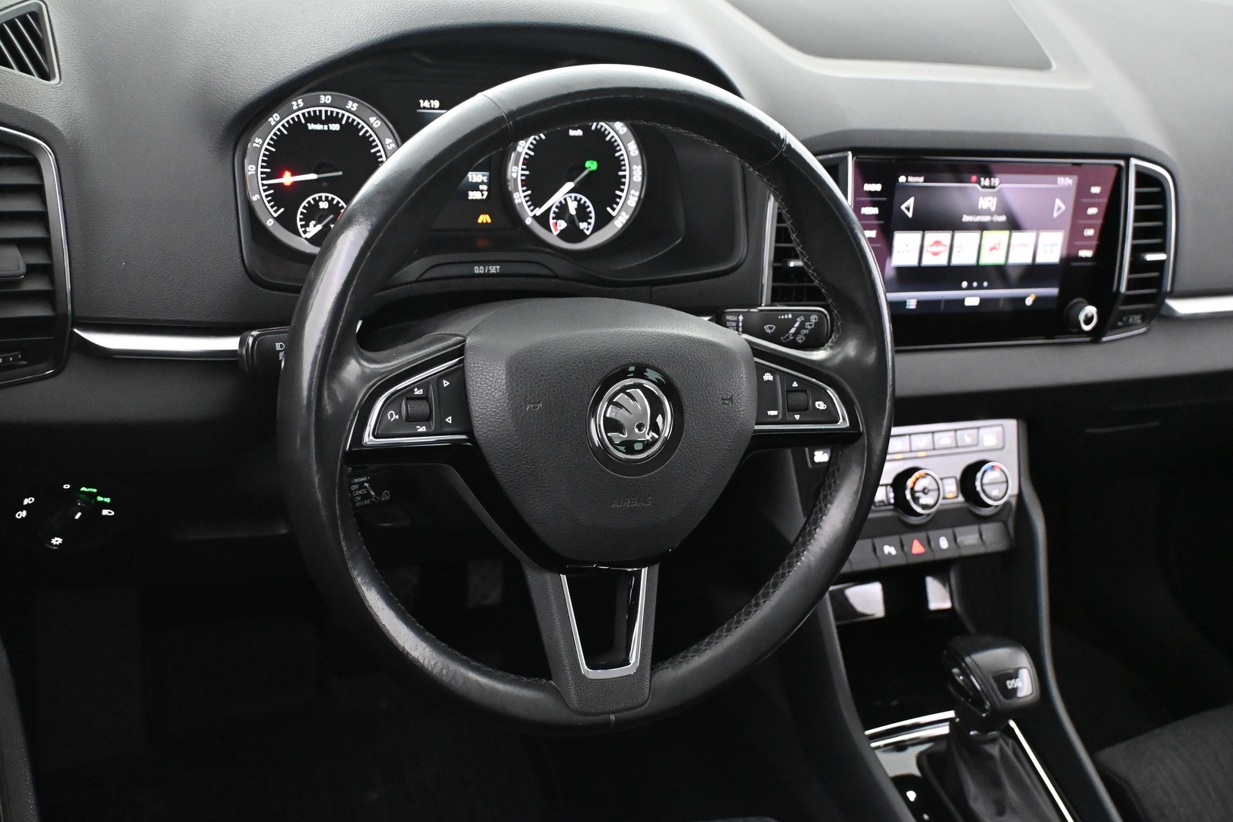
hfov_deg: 47.2
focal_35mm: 41
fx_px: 1413
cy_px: 411
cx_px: 616
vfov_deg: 32.4
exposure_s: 1/40
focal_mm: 27.5
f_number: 4.5
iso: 7200
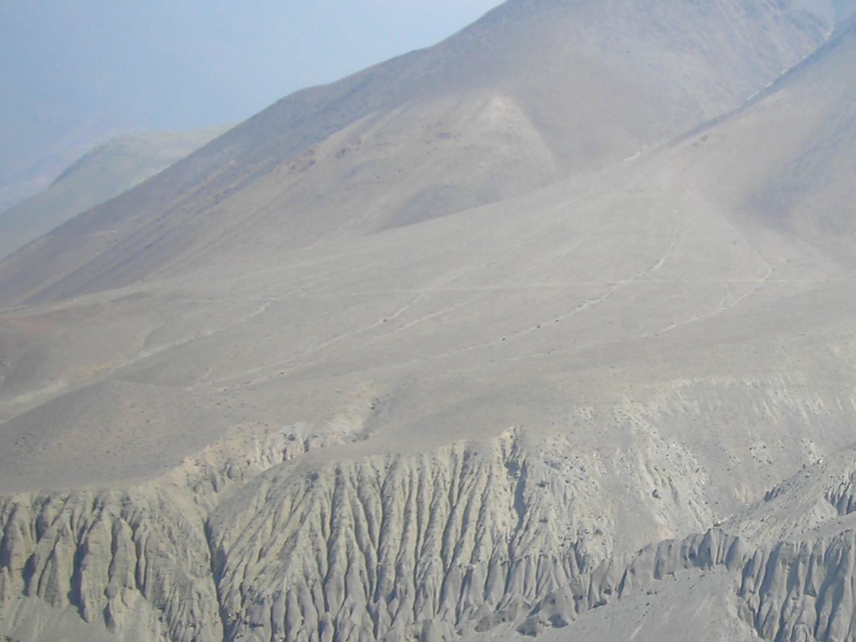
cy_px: 327
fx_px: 1904
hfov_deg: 24.4
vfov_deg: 19.1
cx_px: 820
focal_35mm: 77
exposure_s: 1/135
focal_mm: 6.3
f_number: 6.4
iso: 50
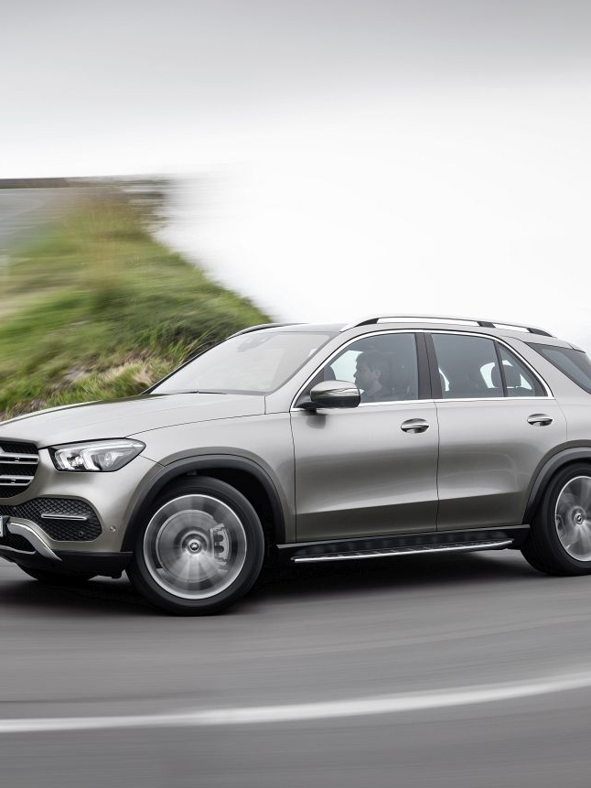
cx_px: 231
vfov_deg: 31.7
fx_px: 1388
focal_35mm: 61
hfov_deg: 24.0
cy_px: 396
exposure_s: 3
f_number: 13
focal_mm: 42
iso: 31
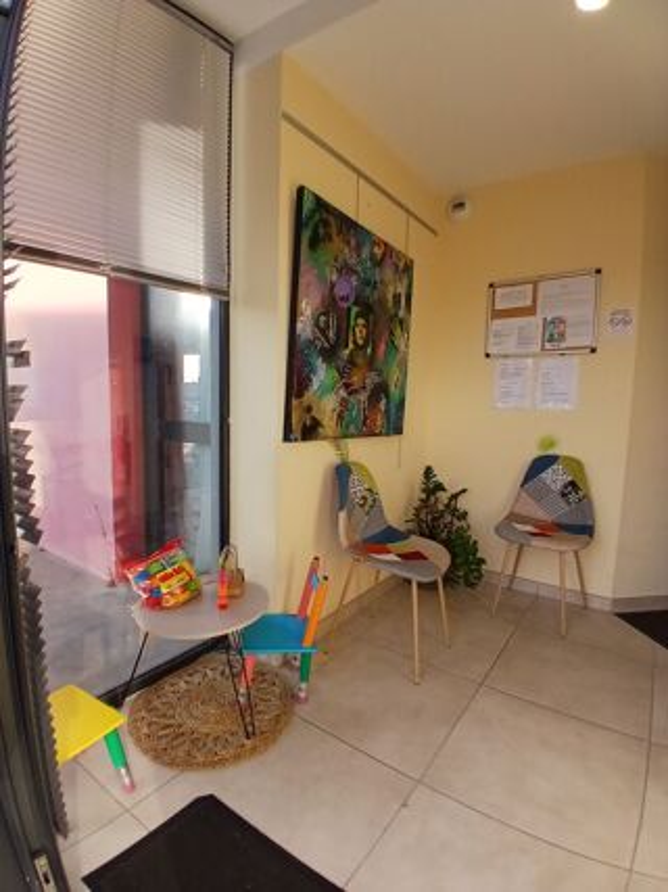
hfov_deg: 74.7
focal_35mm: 17
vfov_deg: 91.0
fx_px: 438
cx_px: 334
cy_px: 446
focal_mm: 1.4
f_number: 2.2
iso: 50
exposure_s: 1/127
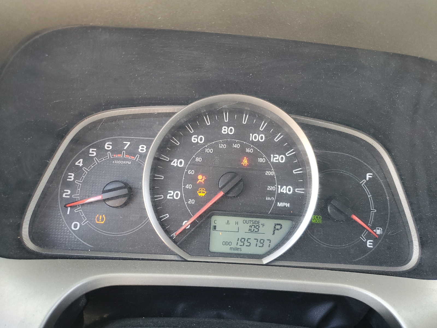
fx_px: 328
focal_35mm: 26
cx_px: 218
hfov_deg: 67.3
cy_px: 164
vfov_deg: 53.1
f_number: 1.5
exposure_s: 1/120
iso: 80
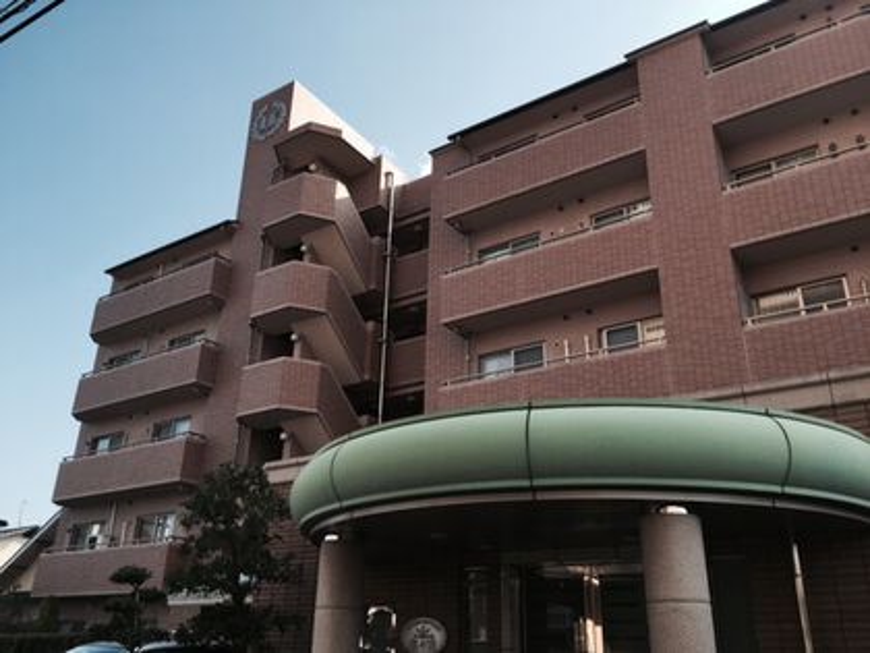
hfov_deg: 61.7
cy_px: 326
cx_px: 435
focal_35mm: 29
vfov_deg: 48.2
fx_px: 729
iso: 32
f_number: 2.2
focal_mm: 4.15
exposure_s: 1/860
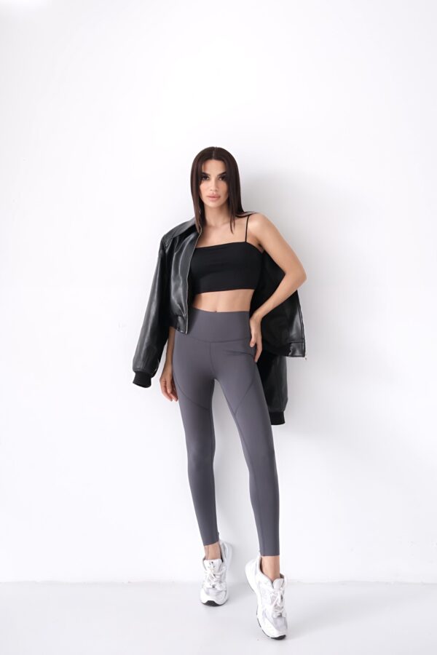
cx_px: 218
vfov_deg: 58.7
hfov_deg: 41.1
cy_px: 328
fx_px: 583
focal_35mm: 32
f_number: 5.6
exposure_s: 1/60
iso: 2500
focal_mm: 21.2
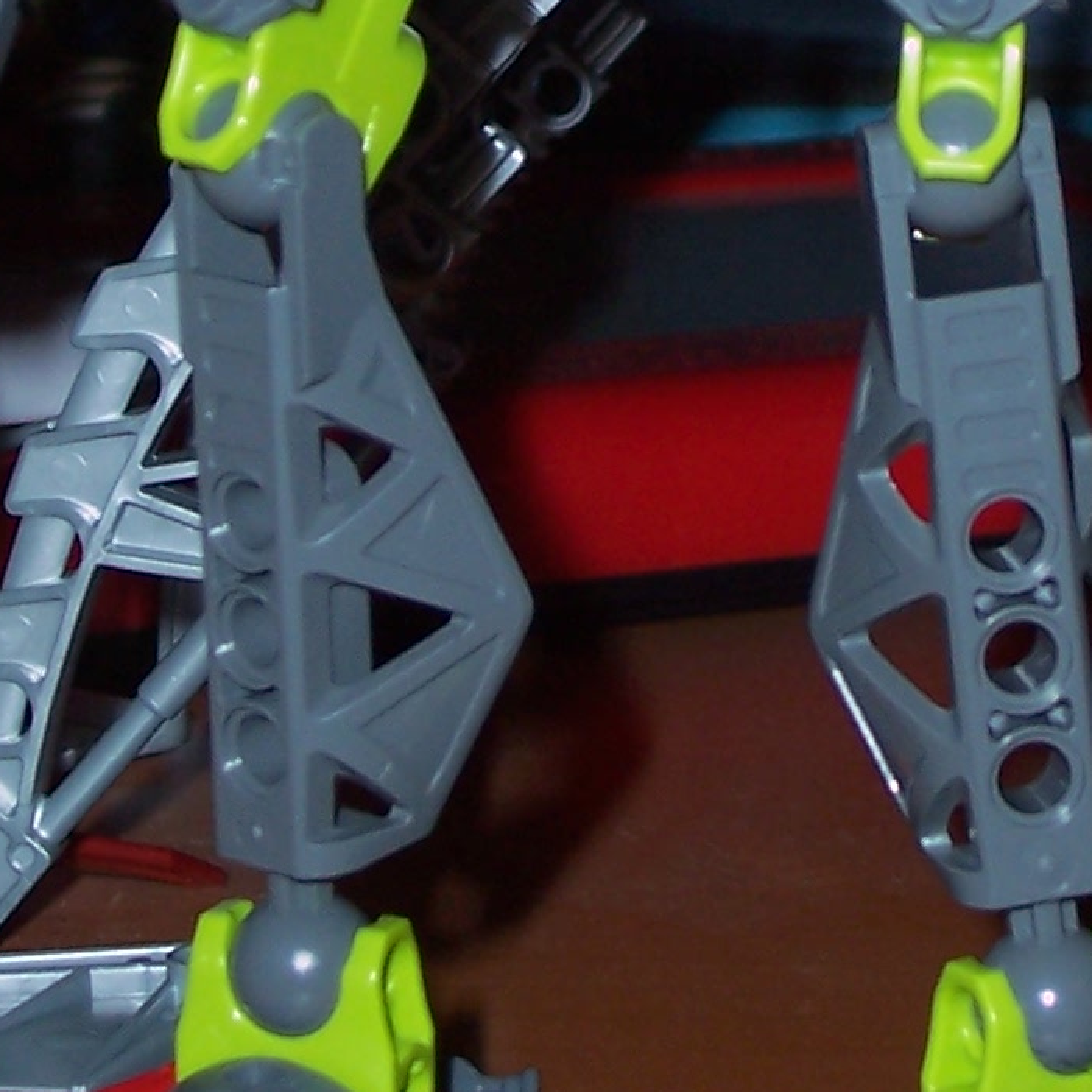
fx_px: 5496
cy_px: -109
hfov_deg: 11.3
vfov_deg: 11.2
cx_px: 904
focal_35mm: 154
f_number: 3.4
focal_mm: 8.6
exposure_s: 1/60
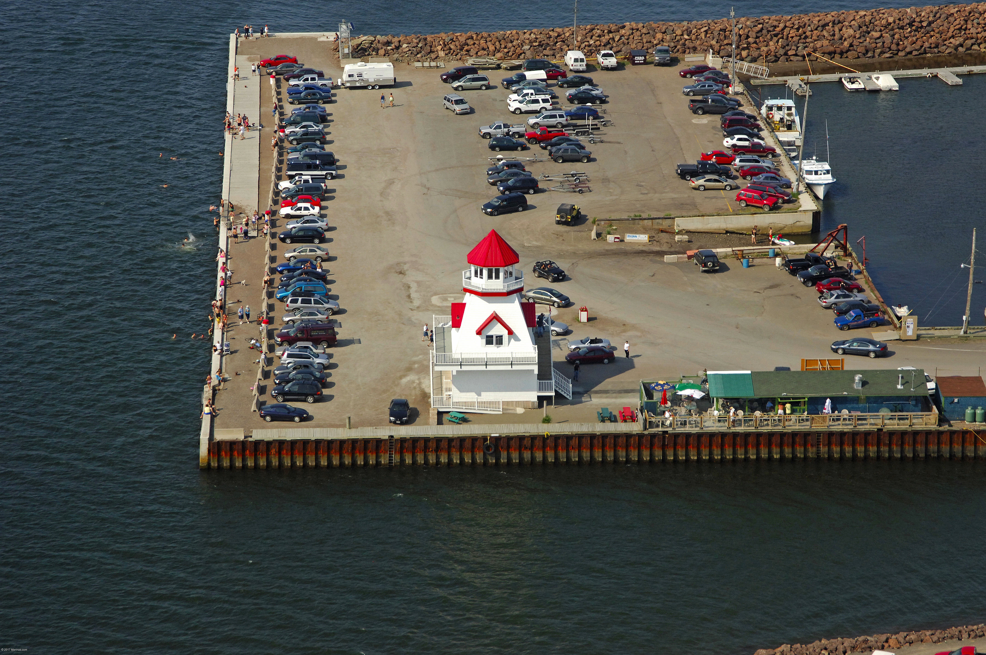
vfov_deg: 13.0
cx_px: 493
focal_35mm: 105
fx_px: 2872
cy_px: 328
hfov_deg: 19.5
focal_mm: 70
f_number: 9.5
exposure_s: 1/1000
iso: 400
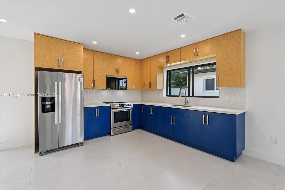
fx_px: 127
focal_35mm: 16
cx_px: 142
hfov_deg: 96.8
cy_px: 95
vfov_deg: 73.6
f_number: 8
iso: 110
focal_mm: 16
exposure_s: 1/15
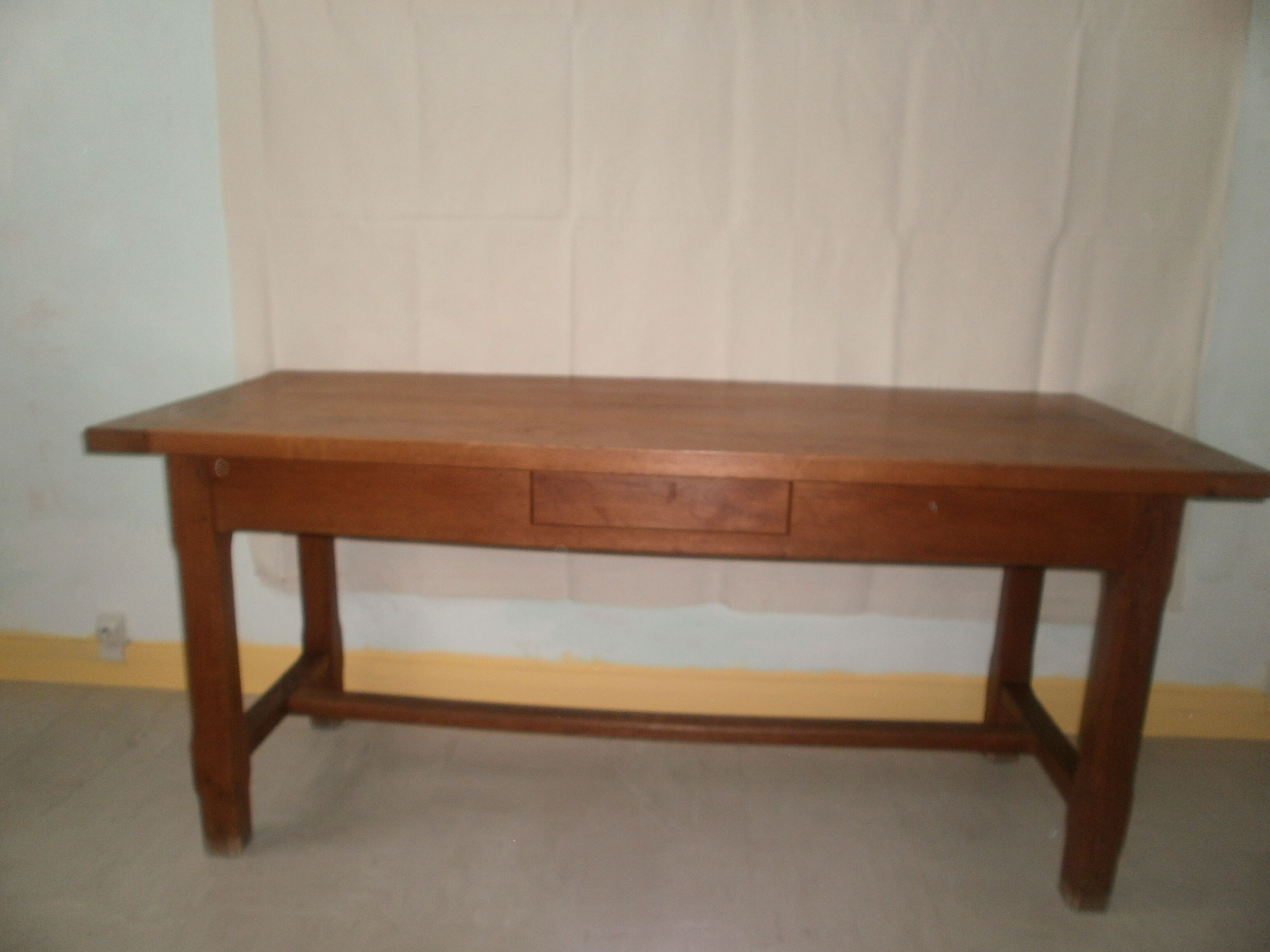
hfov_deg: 67.3
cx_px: 635
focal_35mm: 26
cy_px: 476
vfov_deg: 53.1
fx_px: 954
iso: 125
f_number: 2.6
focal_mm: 4.65
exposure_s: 1/25
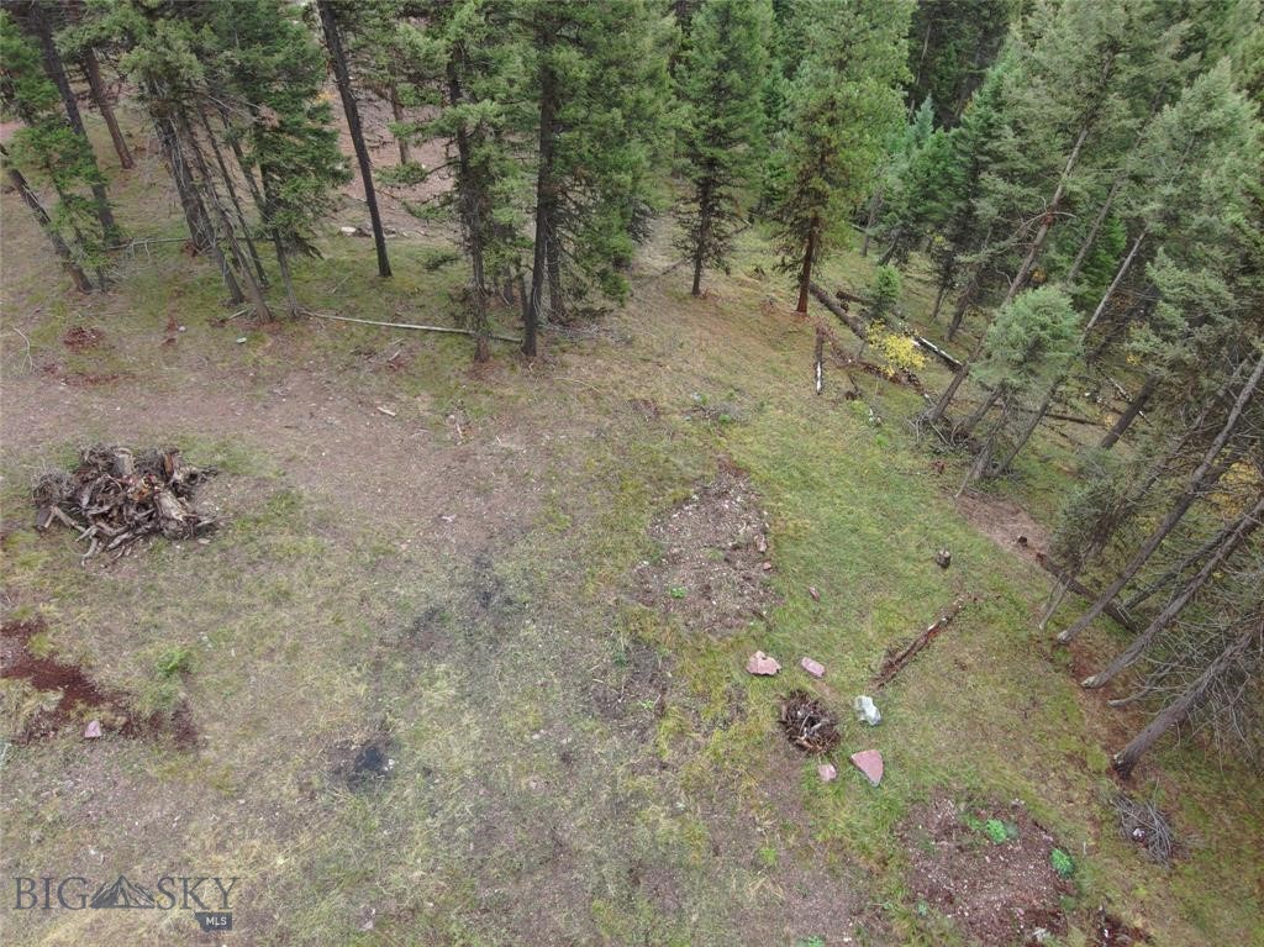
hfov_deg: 79.0
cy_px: 474
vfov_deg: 63.4
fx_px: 766
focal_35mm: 21
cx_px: 632
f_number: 2.8
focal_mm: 3.7
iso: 195
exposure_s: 1/120
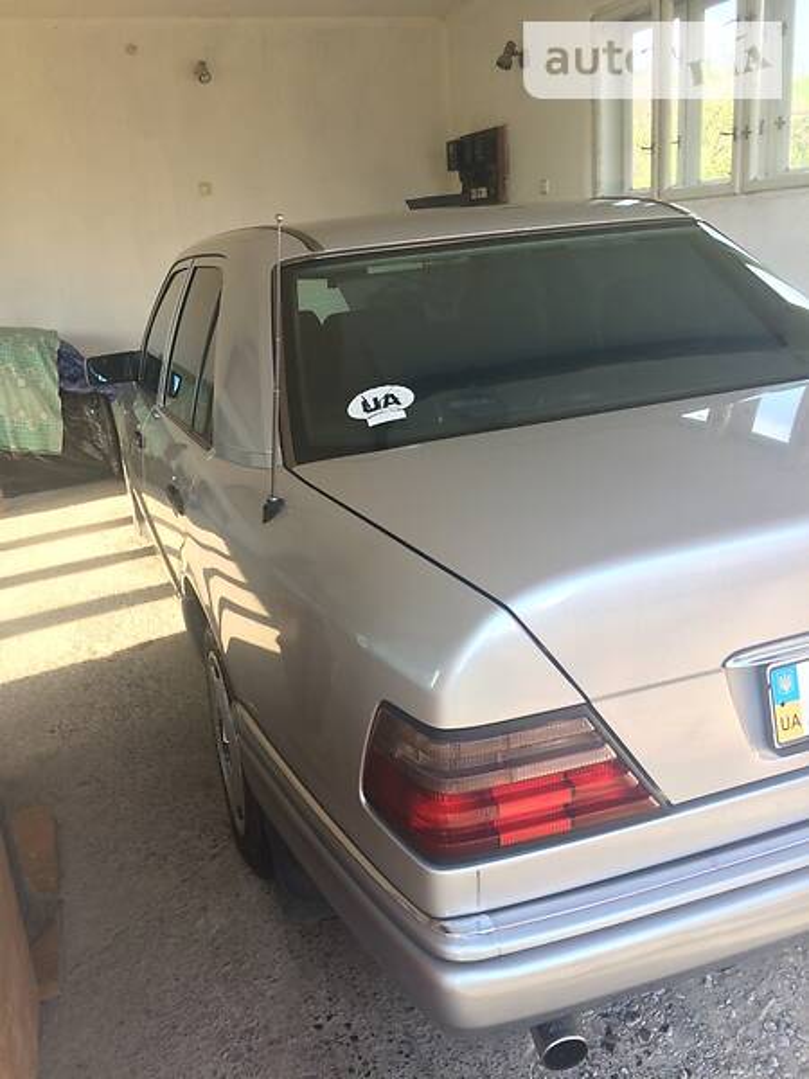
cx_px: 404
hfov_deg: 48.2
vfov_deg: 61.7
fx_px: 904
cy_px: 540
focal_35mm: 29
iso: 40
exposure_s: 1/100
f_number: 2.2
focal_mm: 4.2
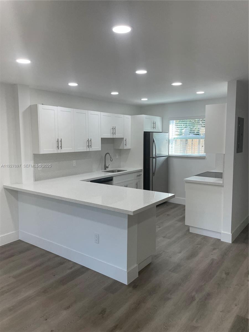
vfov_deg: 67.3
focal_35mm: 26
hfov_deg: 53.1
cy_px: 166
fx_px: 249
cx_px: 124
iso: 40
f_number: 1.6
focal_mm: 4.2
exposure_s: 1/120
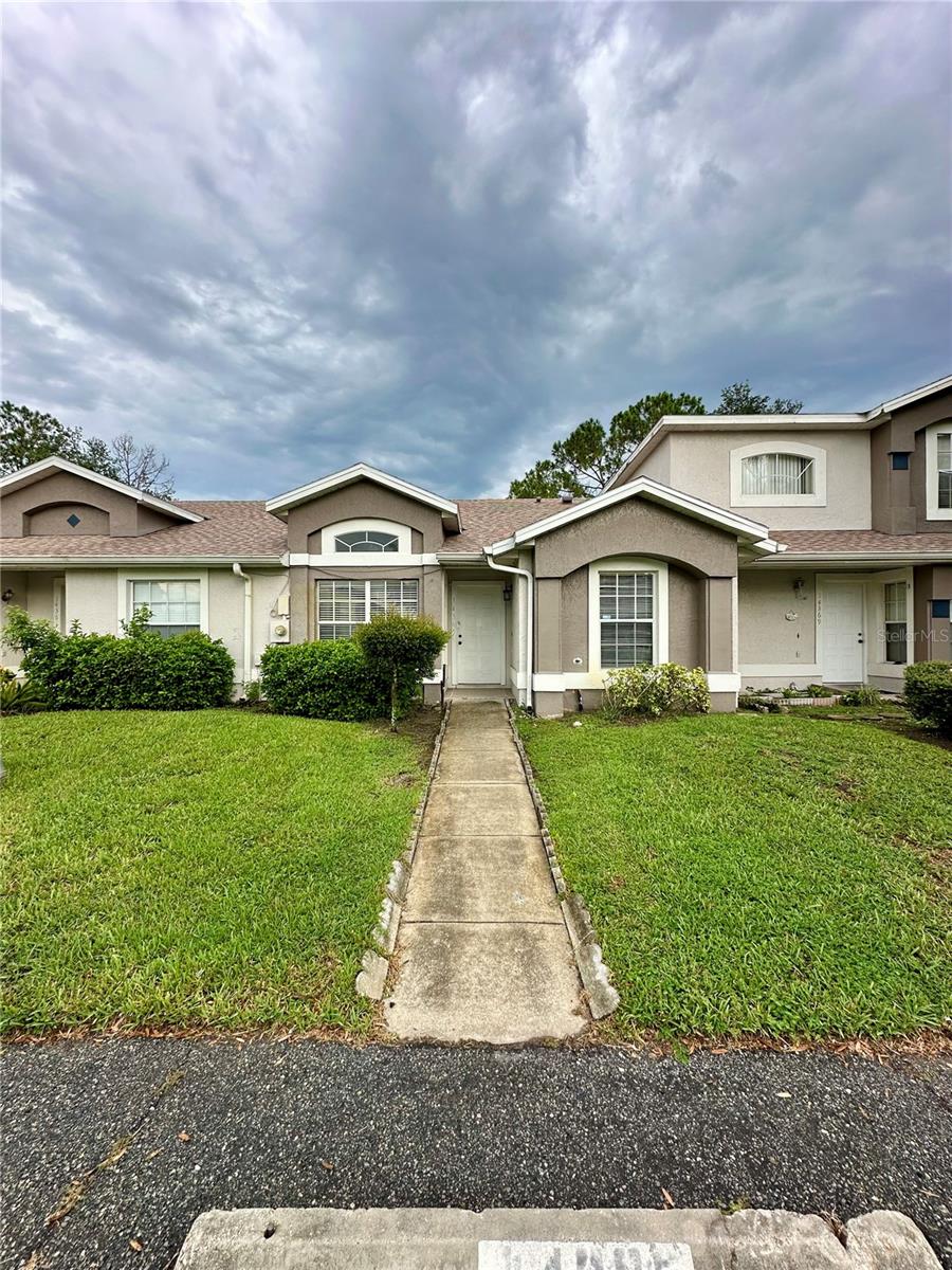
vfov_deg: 102.1
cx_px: 476
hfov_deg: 85.7
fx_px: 513
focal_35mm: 14
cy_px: 635
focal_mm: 2.22
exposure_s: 1/360
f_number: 2.2
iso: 40
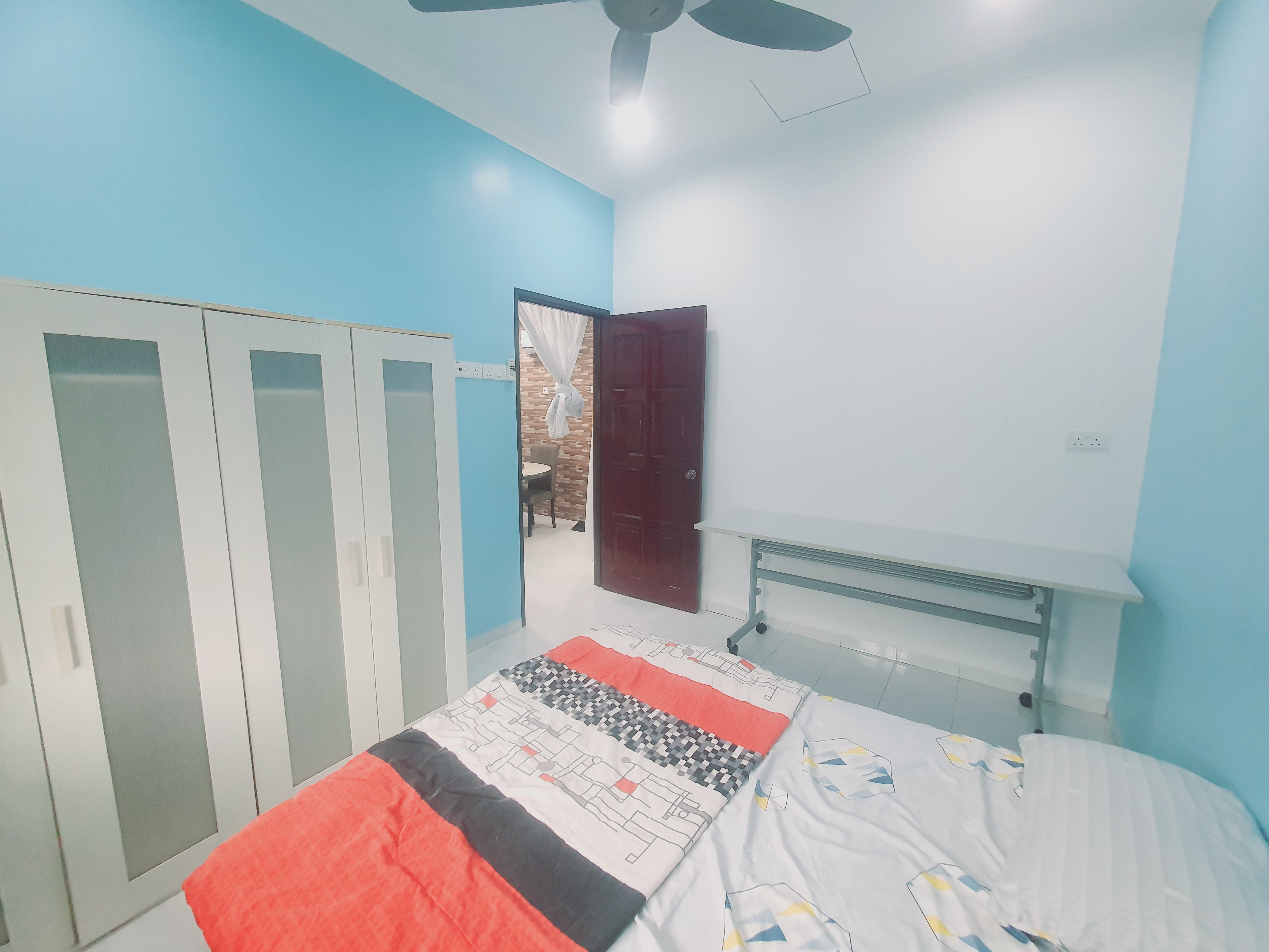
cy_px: 476
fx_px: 477
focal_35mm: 13
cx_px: 634
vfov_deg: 89.9
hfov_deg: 106.2
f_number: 2.2
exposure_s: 1/50
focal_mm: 1.8
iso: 320
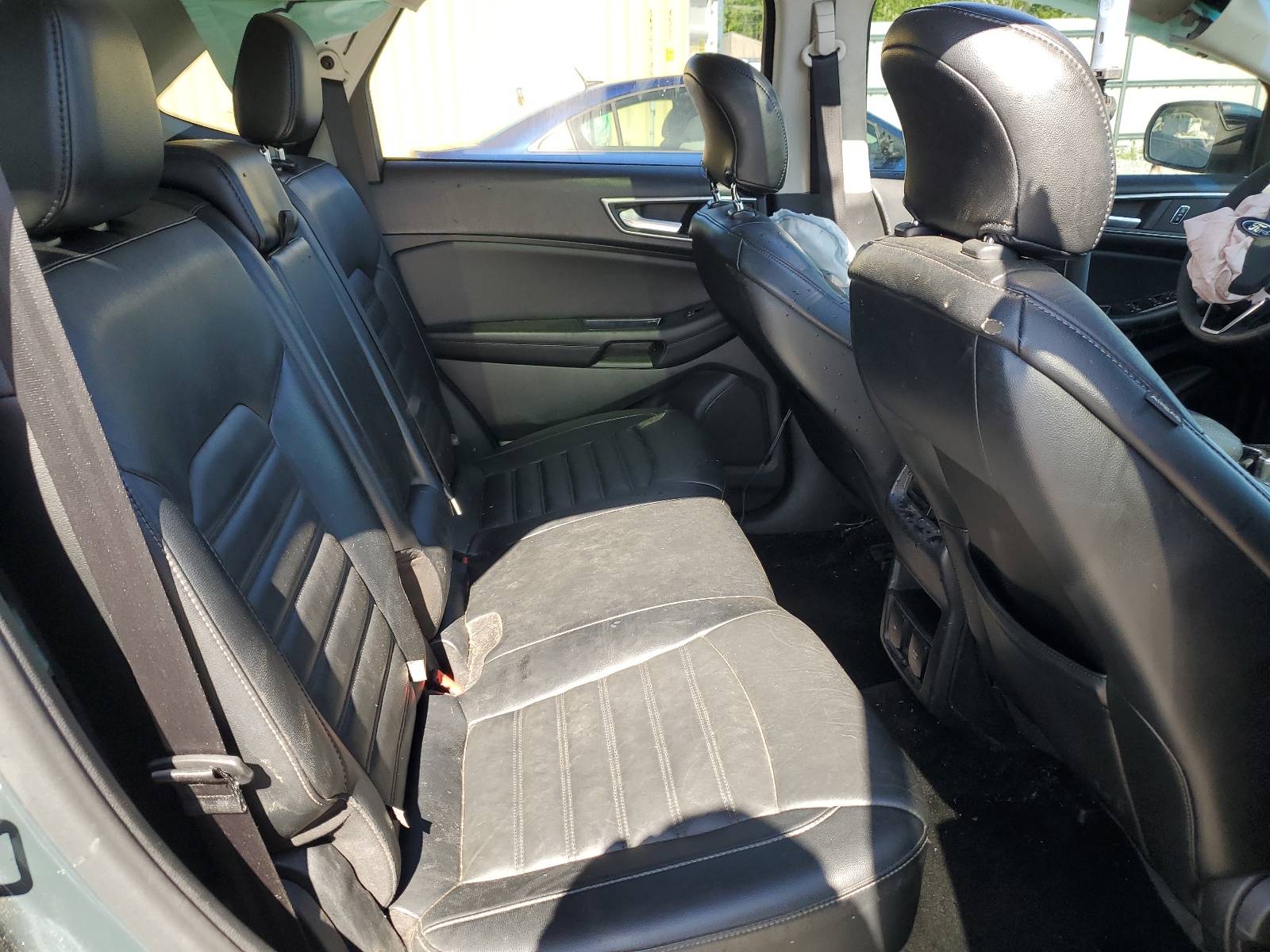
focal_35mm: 26
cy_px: 476
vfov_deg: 53.1
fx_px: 954
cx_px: 635
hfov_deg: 67.3
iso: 50
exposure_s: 1/250
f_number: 1.5
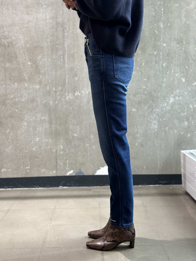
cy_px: 130
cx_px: 98
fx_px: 362
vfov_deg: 39.7
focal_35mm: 48
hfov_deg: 30.3
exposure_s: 1/50
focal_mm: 6.86
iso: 80
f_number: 1.78
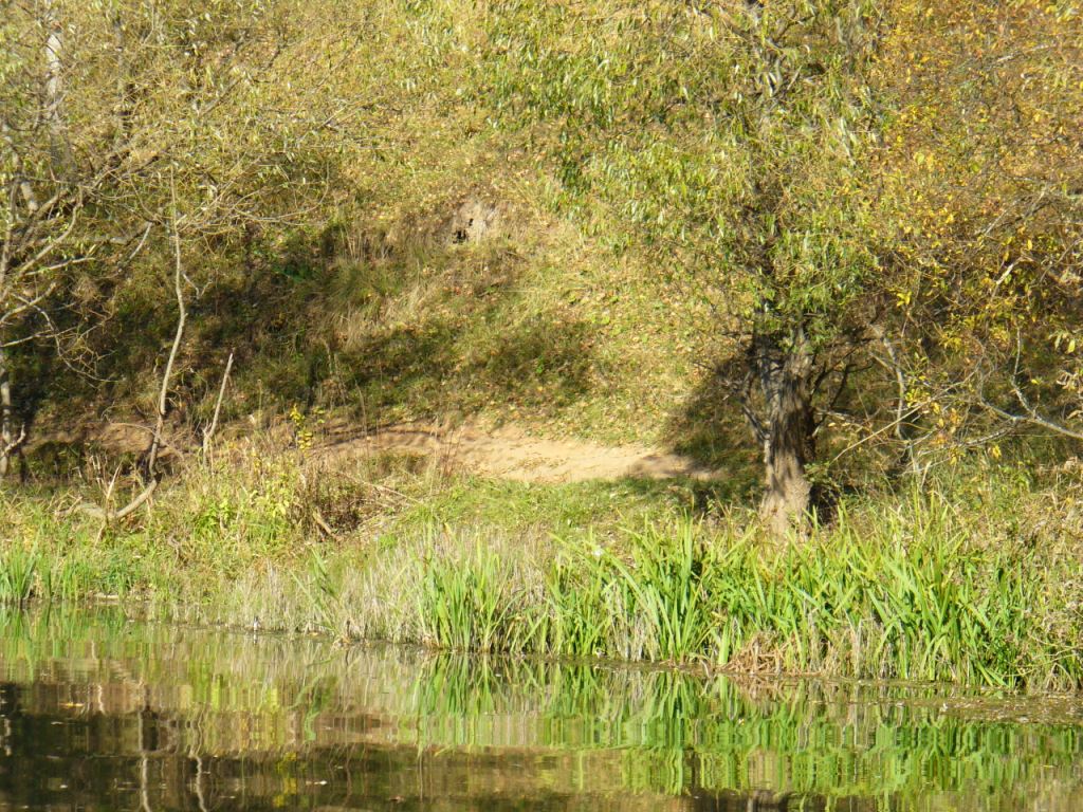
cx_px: 542
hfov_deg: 12.6
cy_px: 406
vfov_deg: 9.5
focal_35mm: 157
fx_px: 4912
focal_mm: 25.9
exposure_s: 1/320
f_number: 4
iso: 80
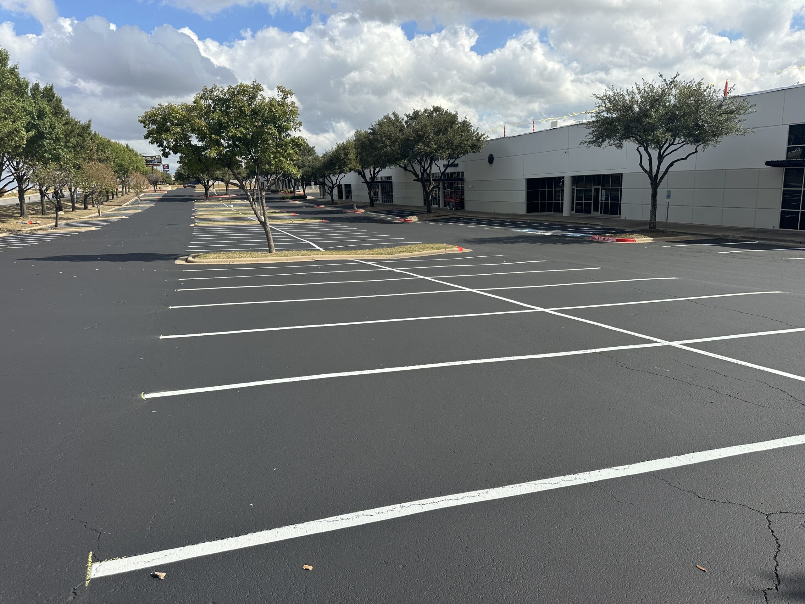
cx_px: 402
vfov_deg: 56.8
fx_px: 558
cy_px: 302
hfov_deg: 71.6
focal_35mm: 24
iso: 80
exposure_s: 1/4545
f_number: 1.78
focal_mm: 6.86
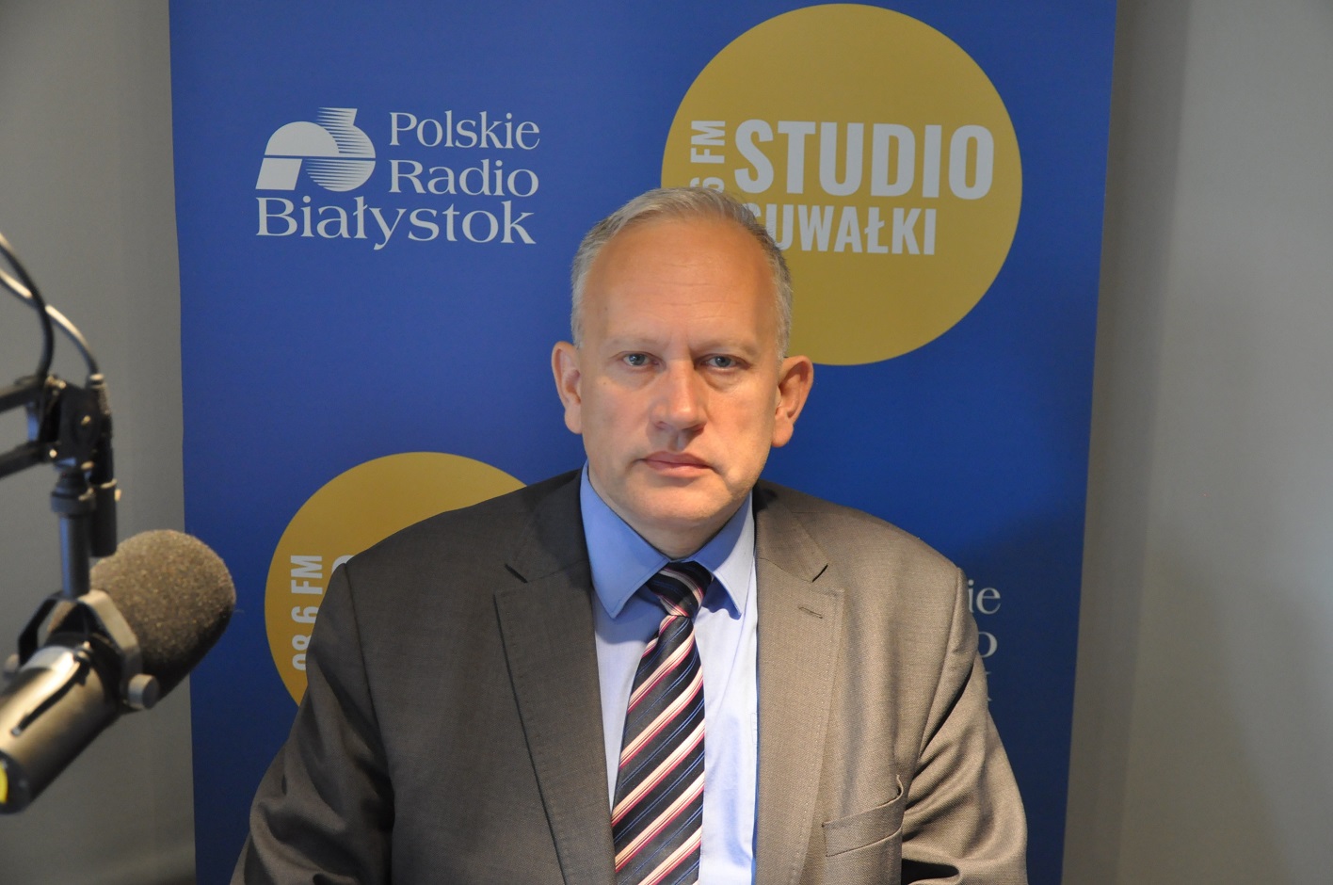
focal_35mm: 57
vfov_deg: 23.7
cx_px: 666
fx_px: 2108
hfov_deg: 35.1
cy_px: 442
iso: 1400
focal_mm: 38
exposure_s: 1/30
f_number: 4.5
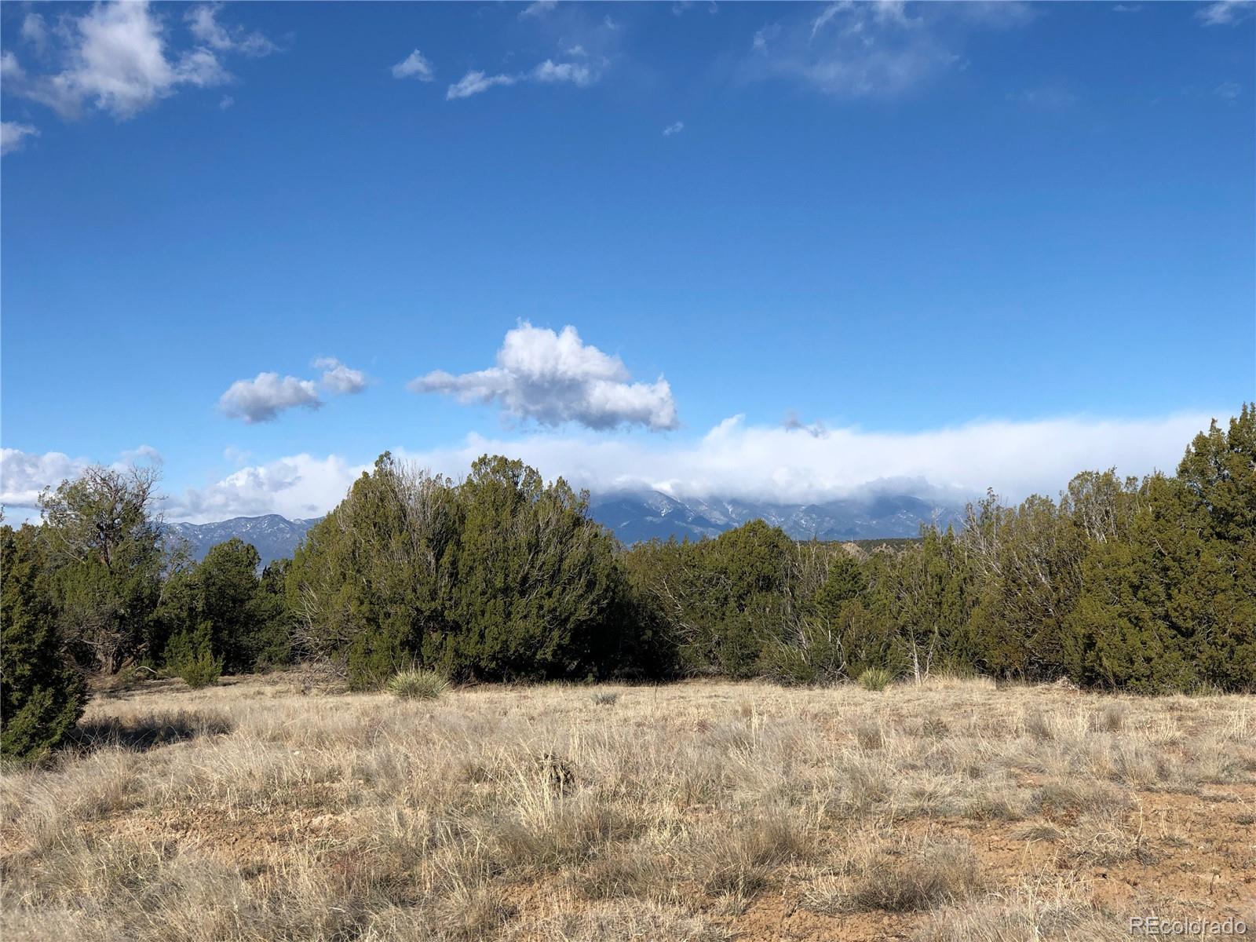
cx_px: 628
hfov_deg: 33.8
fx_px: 2068
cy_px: 471
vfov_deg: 25.7
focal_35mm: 57
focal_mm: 6.6
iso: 20
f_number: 2.8
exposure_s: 1/1200
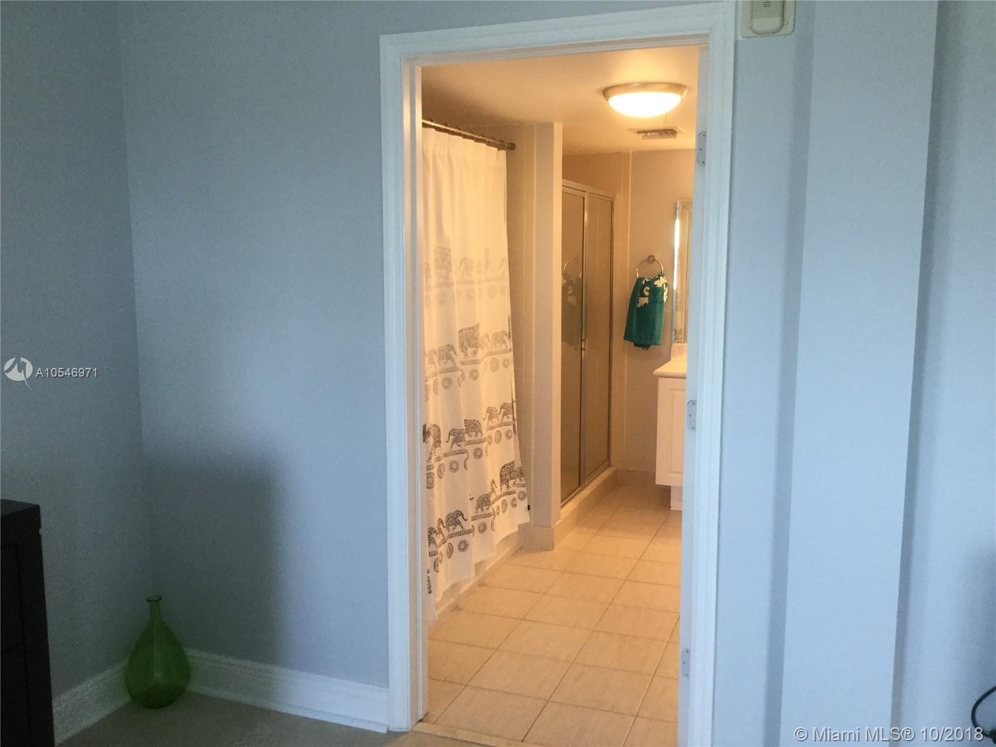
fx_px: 892
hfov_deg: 58.4
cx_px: 498
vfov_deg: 45.4
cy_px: 374
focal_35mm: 31
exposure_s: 1/30
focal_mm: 3.3
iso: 40
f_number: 2.4
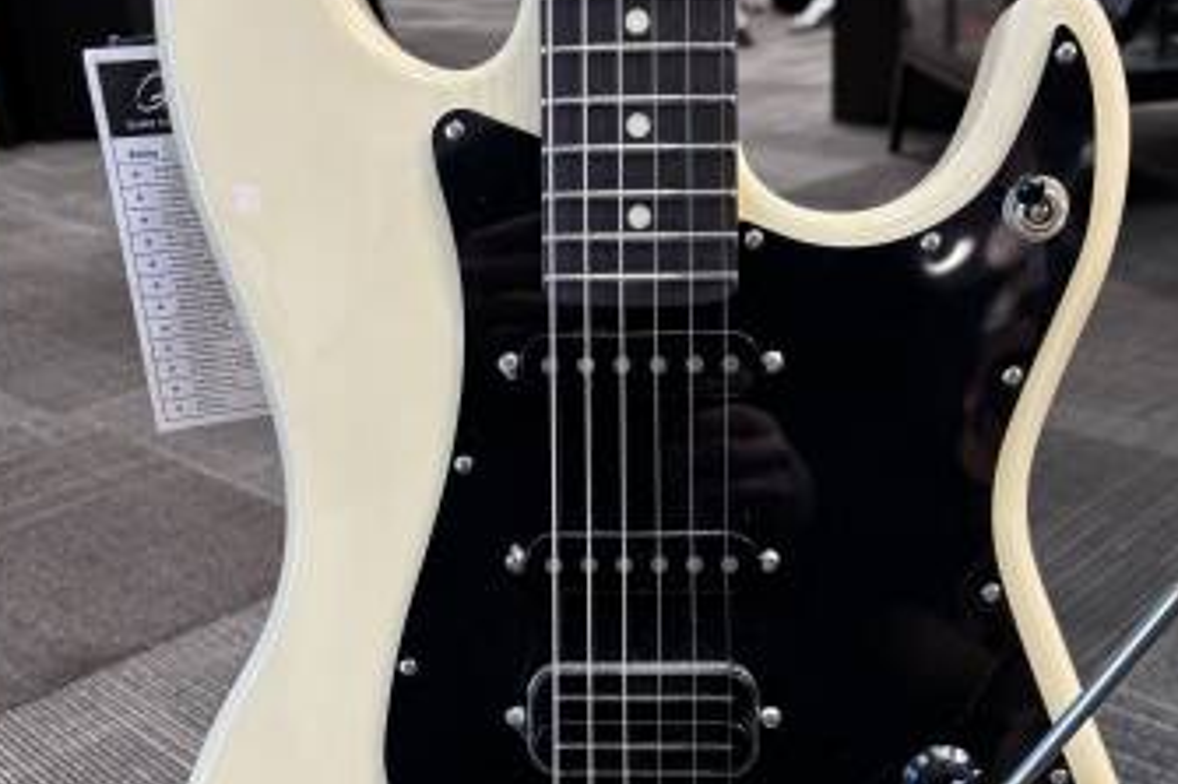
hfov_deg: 46.4
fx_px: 1374
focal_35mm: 42
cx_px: 636
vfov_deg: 31.4
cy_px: 577
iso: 80
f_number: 1.6
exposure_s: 1/60
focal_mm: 5.96
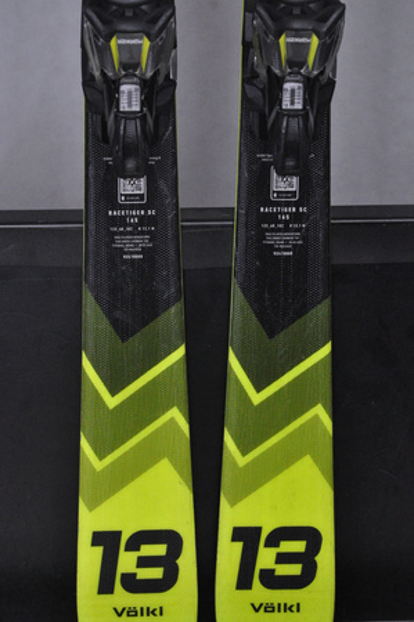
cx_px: 207
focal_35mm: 120
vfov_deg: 17.1
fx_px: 2075
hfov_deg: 11.4
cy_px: 311
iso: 3200
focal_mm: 80
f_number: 9.5
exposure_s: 1/125
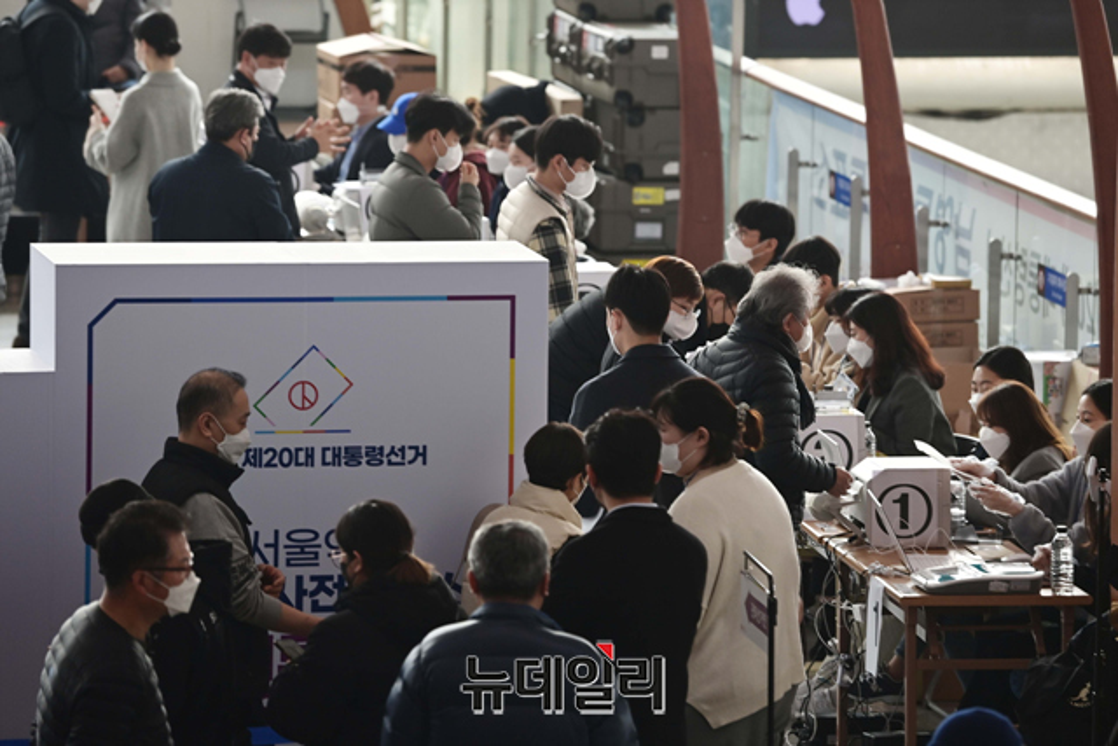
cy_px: 373
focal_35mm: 280
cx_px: 559
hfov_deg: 7.4
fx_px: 8697
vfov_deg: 4.9
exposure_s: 1/200
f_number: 5.6
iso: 500
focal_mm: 280
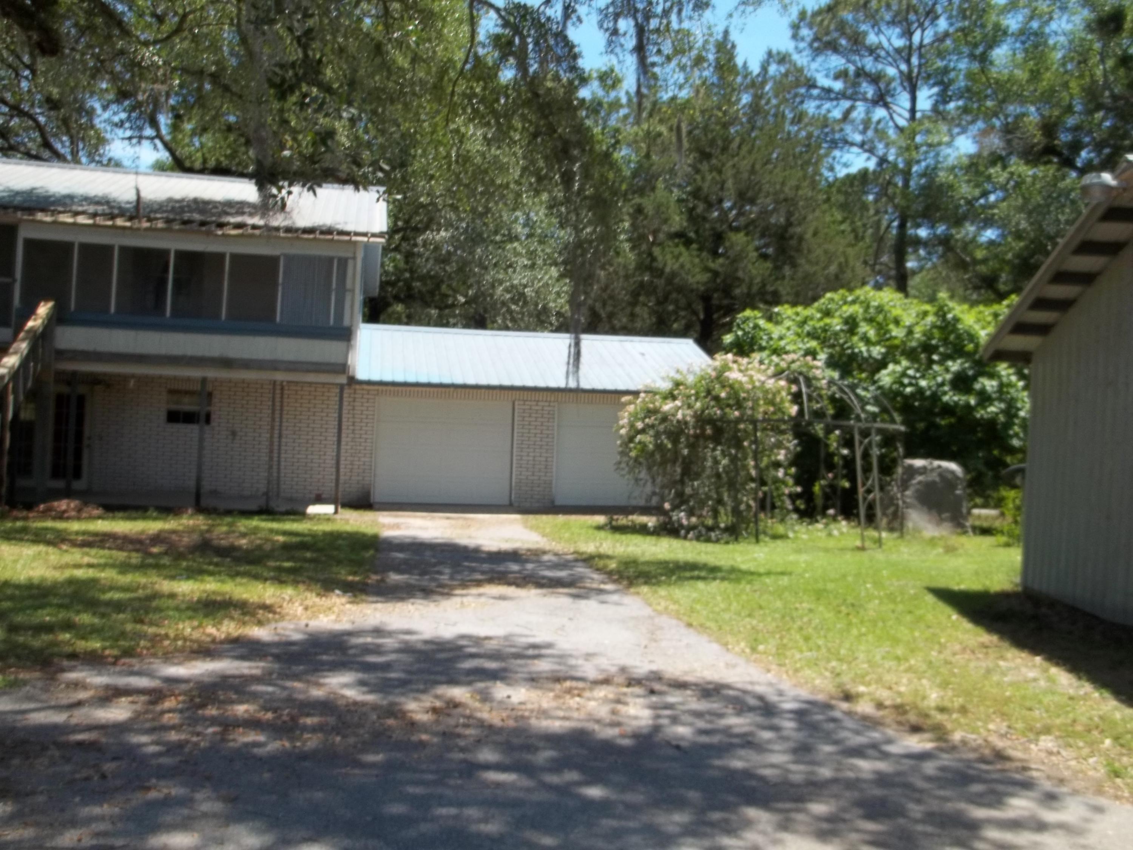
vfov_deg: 42.9
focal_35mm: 33
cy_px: 425
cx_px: 566
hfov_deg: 55.4
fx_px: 1080
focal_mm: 5.9
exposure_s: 1/500
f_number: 3.3
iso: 64
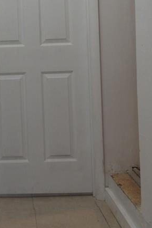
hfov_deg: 19.4
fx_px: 437
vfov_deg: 28.6
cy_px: 44
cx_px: 20
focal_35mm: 69
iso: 100
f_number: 2.8
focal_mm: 4.3
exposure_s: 1/30
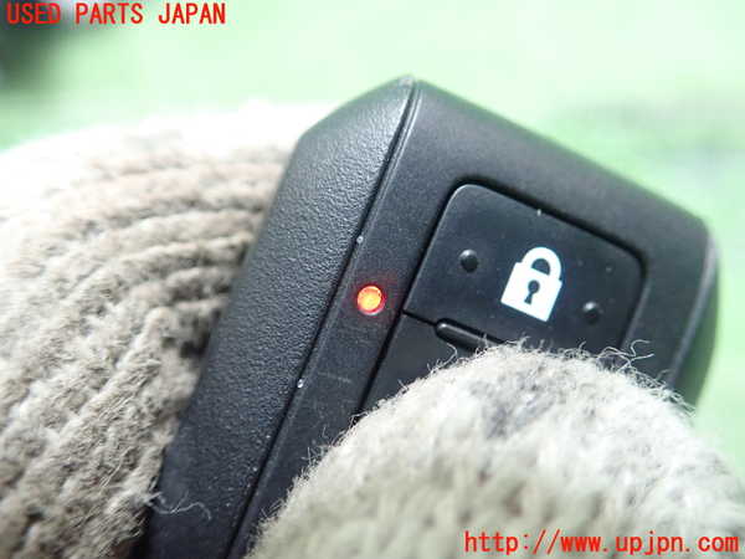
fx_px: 646
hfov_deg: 60.0
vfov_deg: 46.8
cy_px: 280
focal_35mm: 30
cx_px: 372
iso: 800
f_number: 2.3
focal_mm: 5.5
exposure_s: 1/50
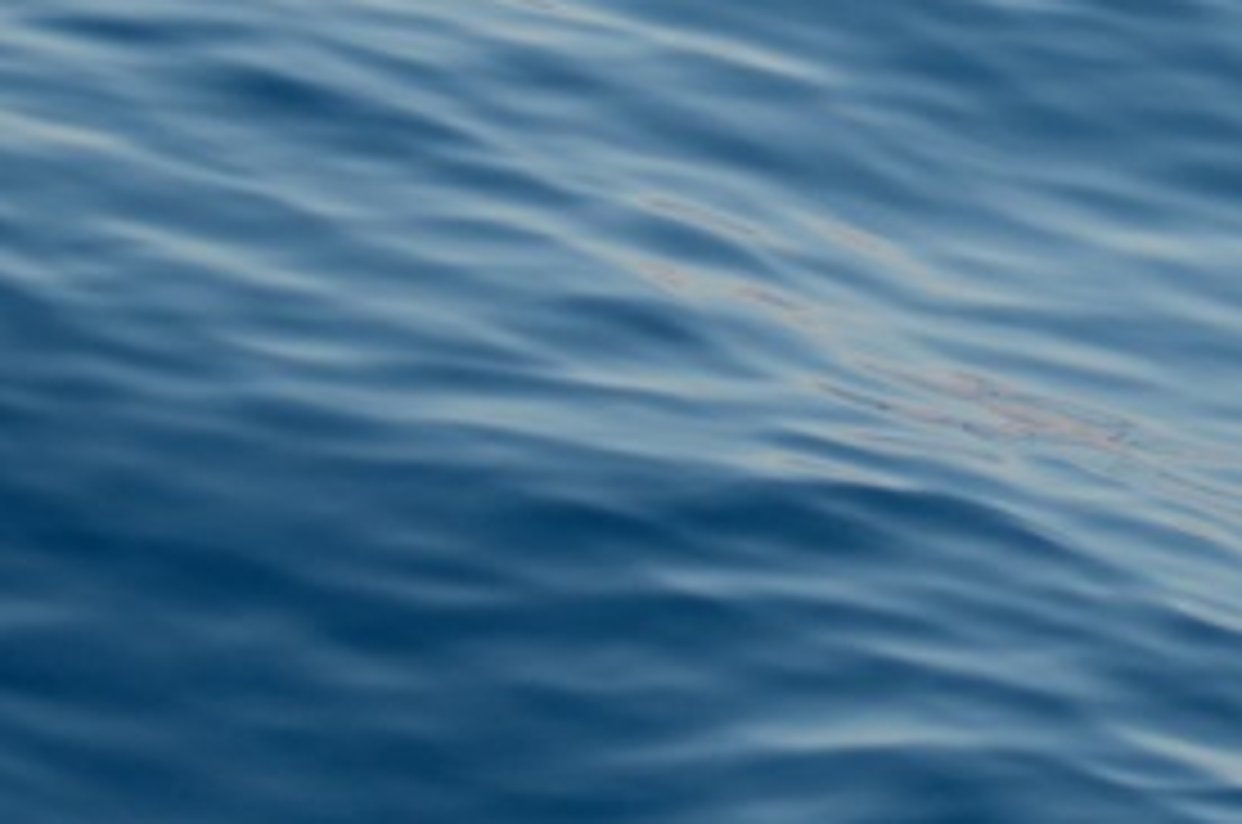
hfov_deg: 6.0
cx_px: 1656
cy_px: -45
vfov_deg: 4.0
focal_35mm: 342
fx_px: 11778
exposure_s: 1/320
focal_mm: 70
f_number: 4.5
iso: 100
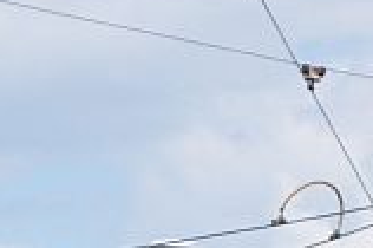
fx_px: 7380
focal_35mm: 713
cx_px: 316
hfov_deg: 2.9
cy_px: 730
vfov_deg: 1.9
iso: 400
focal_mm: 70
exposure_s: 1/1600
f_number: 6.3
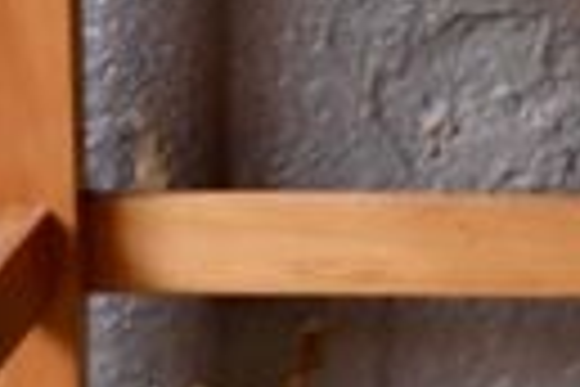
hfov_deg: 5.8
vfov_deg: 4.0
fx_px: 5606
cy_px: 180
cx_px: 944
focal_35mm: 348
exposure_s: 1/125
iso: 1000
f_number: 4
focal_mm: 45
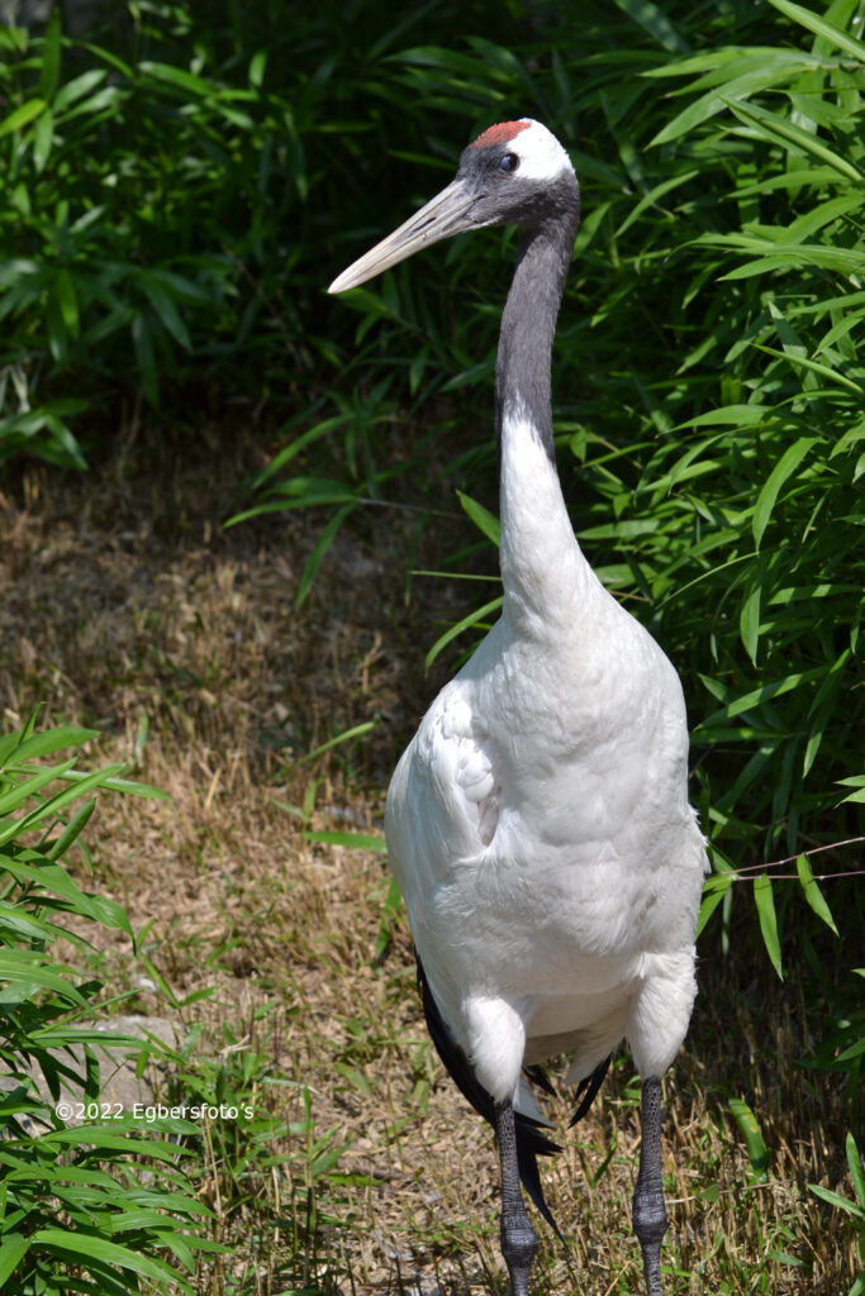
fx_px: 5296
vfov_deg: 14.0
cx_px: 432
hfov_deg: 9.3
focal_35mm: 147
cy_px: 648
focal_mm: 98
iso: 100
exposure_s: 1/250
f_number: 8
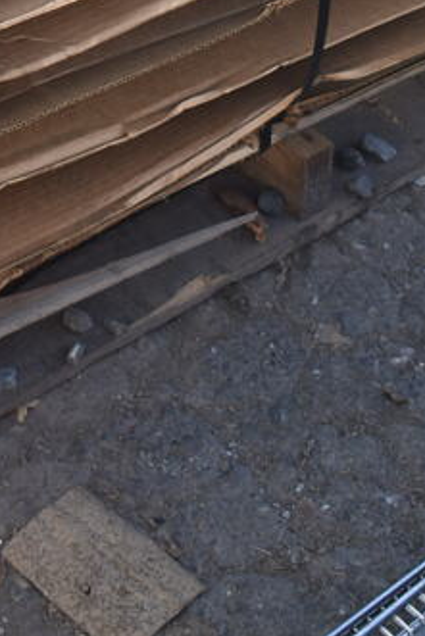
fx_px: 1829
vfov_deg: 18.3
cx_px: 13
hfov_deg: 13.1
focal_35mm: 103
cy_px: -205
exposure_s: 1/125
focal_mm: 25
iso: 100
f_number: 5.6
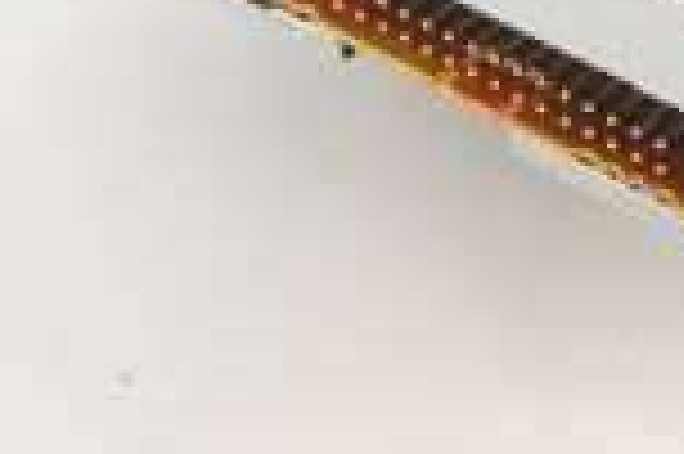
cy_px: -357
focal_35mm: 198
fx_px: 3758
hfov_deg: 10.3
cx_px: 770
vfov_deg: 6.8
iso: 1600
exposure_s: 1/125
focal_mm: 50
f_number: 13
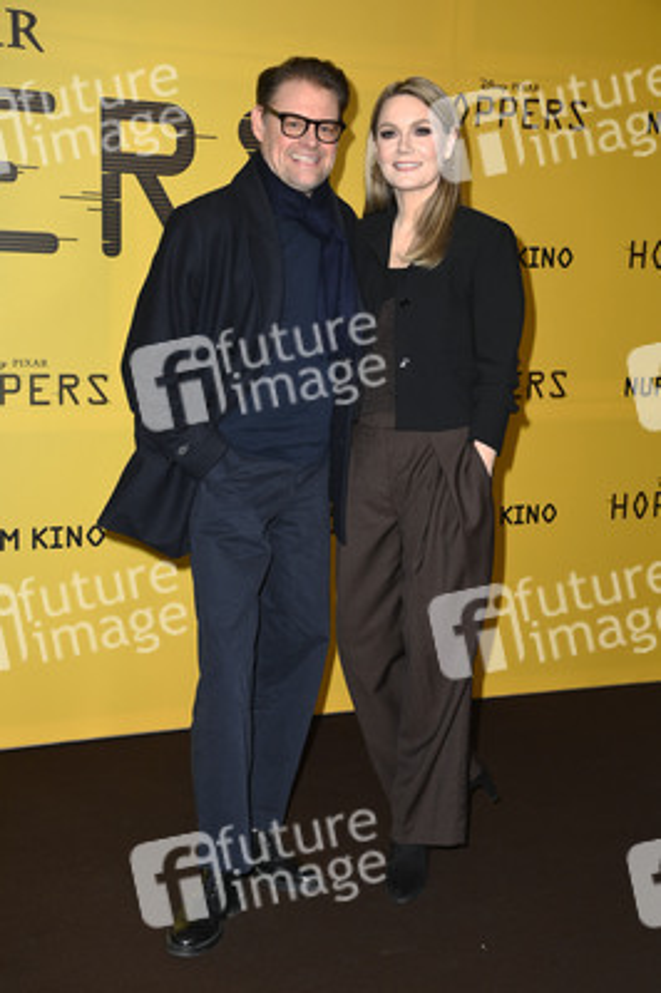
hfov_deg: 24.6
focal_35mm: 55
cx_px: 330
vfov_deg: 36.3
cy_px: 496
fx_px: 1517
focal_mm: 55
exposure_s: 1/250
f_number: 5.6
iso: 800
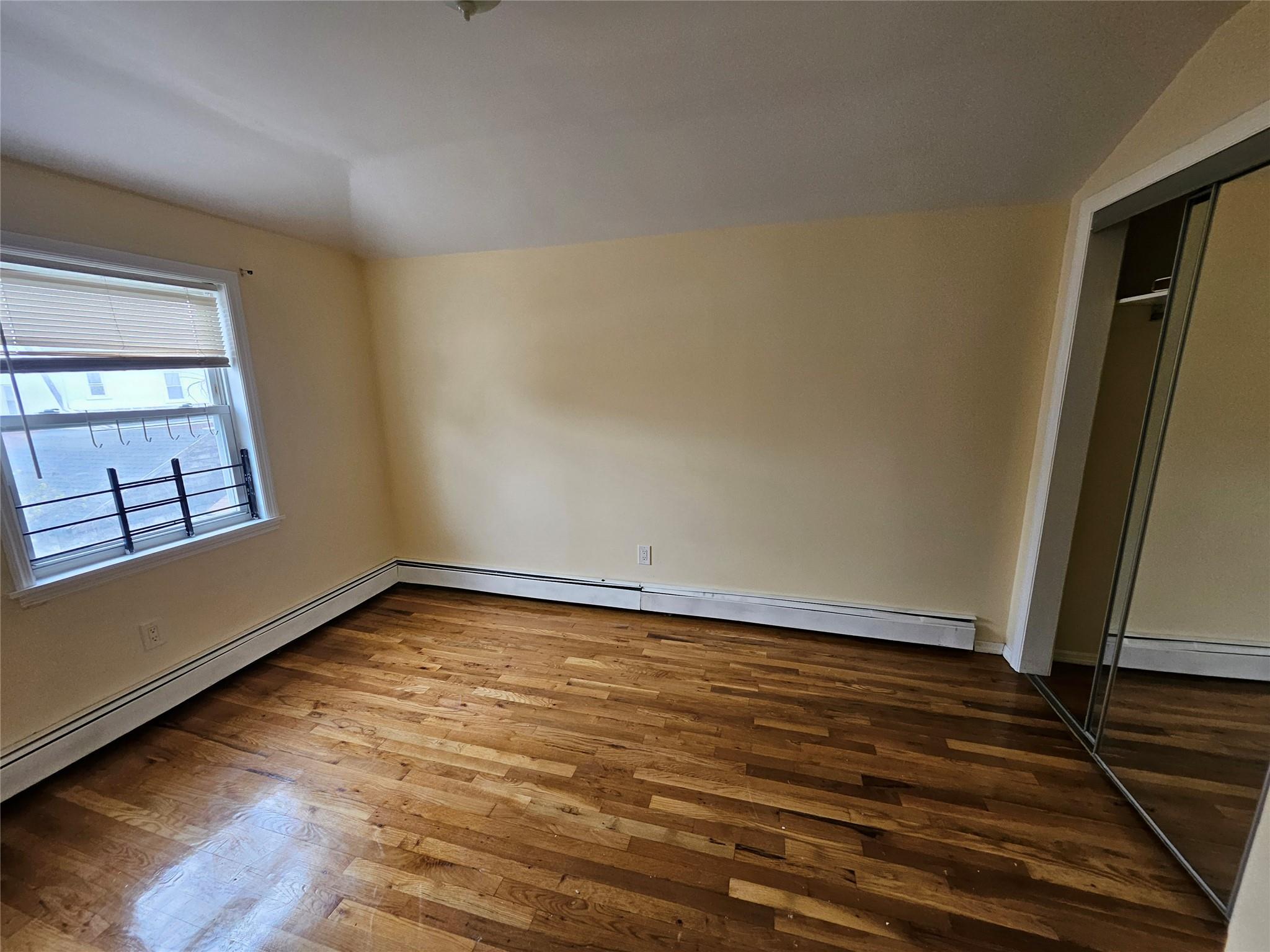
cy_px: 476
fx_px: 477
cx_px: 635
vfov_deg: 89.9
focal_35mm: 13
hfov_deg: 106.2
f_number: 2.2
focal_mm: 1.74
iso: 125
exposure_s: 1/60
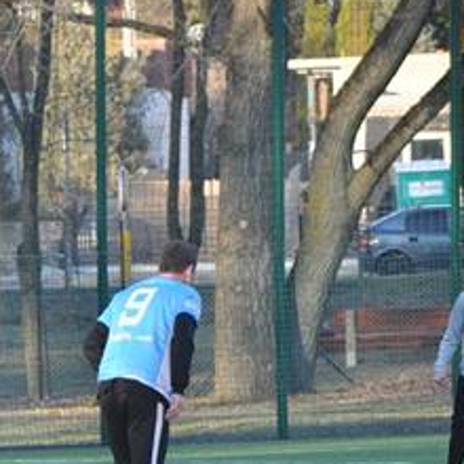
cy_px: 375
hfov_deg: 4.0
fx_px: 6569
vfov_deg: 4.0
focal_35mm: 433
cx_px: -80
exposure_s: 1/640
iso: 800
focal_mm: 125
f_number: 4.8
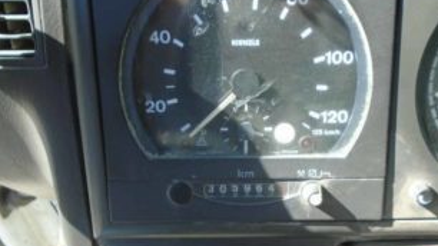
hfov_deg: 53.8
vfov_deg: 31.9
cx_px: 252
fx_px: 430
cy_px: 139
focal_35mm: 37
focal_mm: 4.6
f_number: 3.2
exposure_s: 1/160
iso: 100
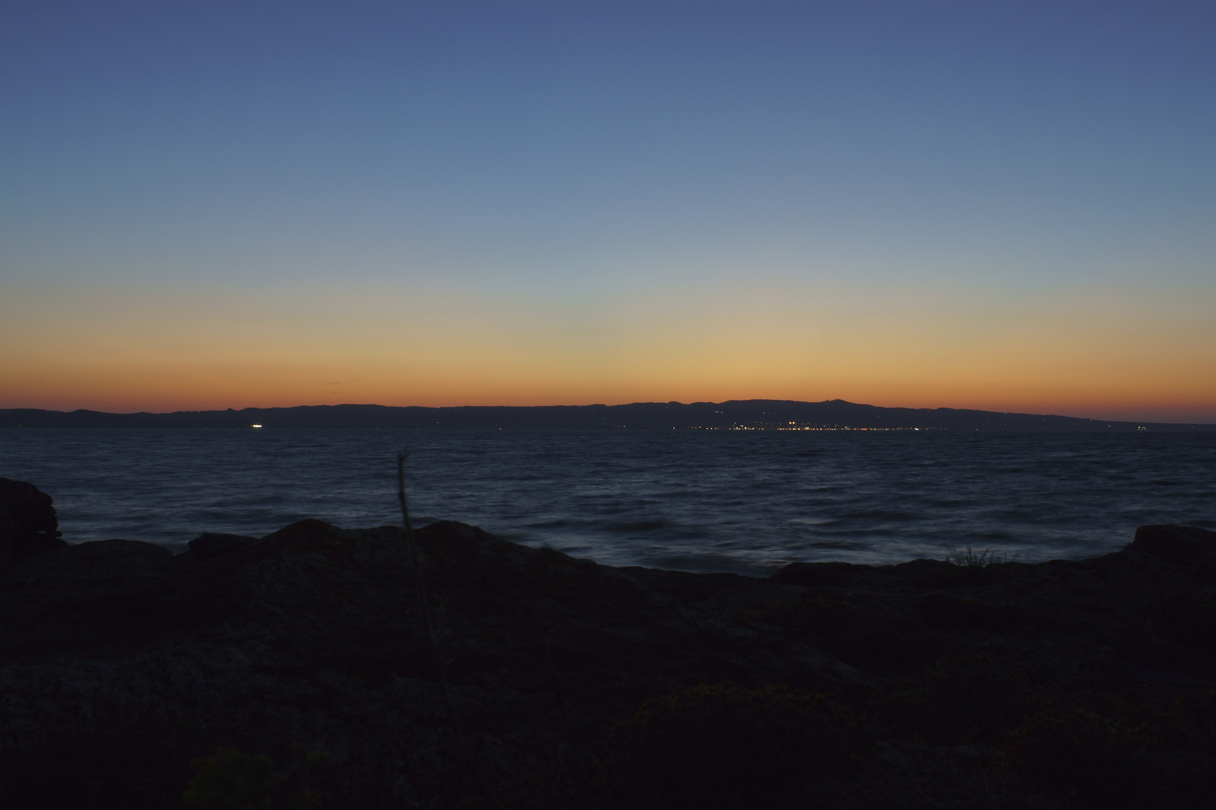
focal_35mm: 36
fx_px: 1216
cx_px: 608
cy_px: 405
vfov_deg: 36.9
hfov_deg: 53.1
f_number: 10
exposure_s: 1
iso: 250
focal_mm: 24
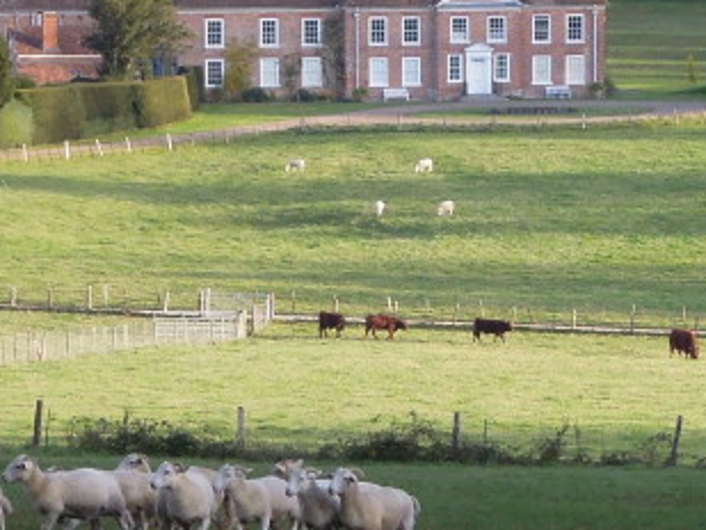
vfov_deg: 4.5
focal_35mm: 331
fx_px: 6753
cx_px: 391
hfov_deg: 6.0
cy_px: 176
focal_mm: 17.9
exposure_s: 1/125
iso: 250
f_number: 5.5
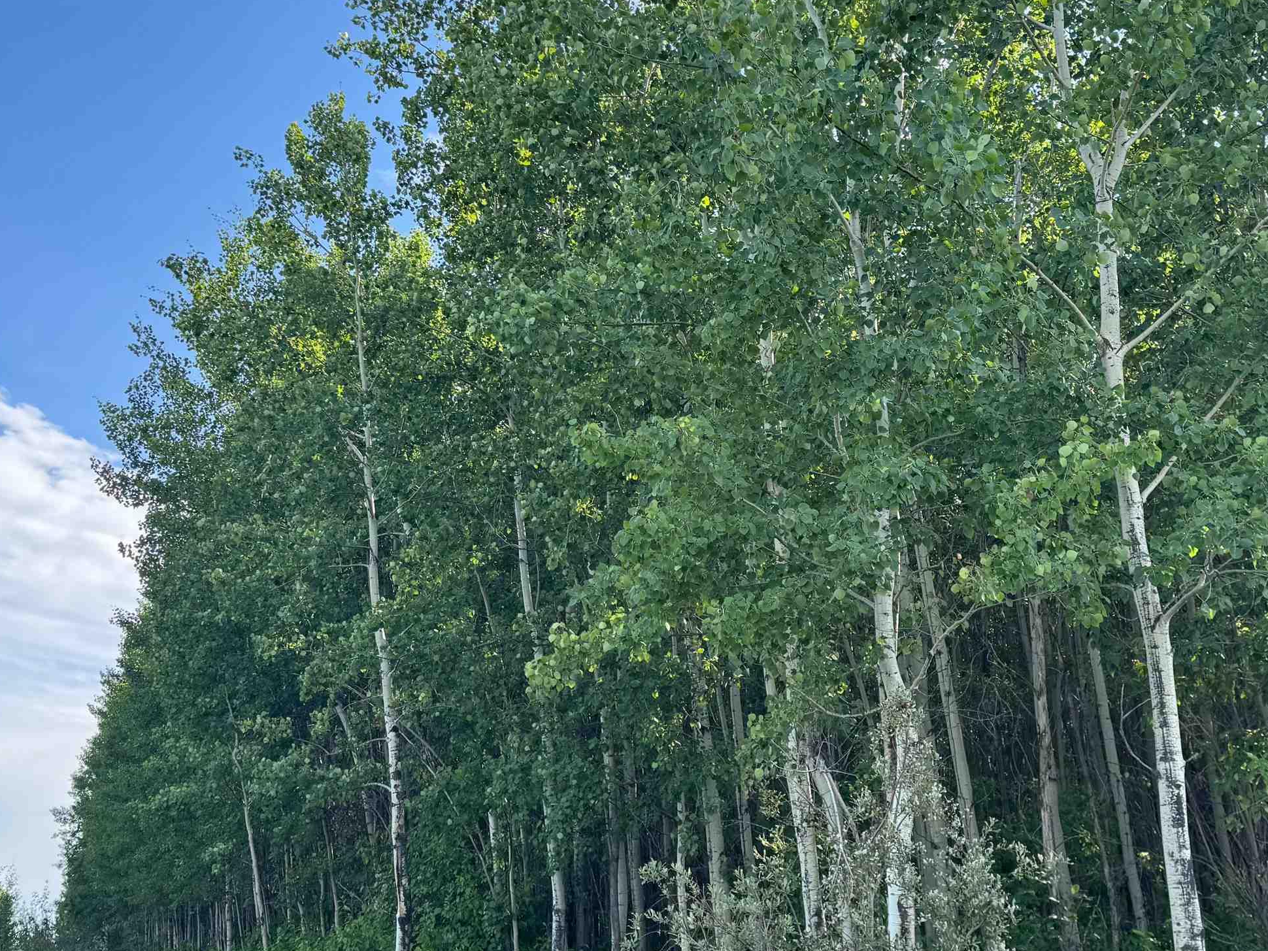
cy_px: 476
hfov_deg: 48.8
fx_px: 1392
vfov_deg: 37.7
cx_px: 744
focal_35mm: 38
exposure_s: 1/888
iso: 80
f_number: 1.78
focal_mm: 6.76
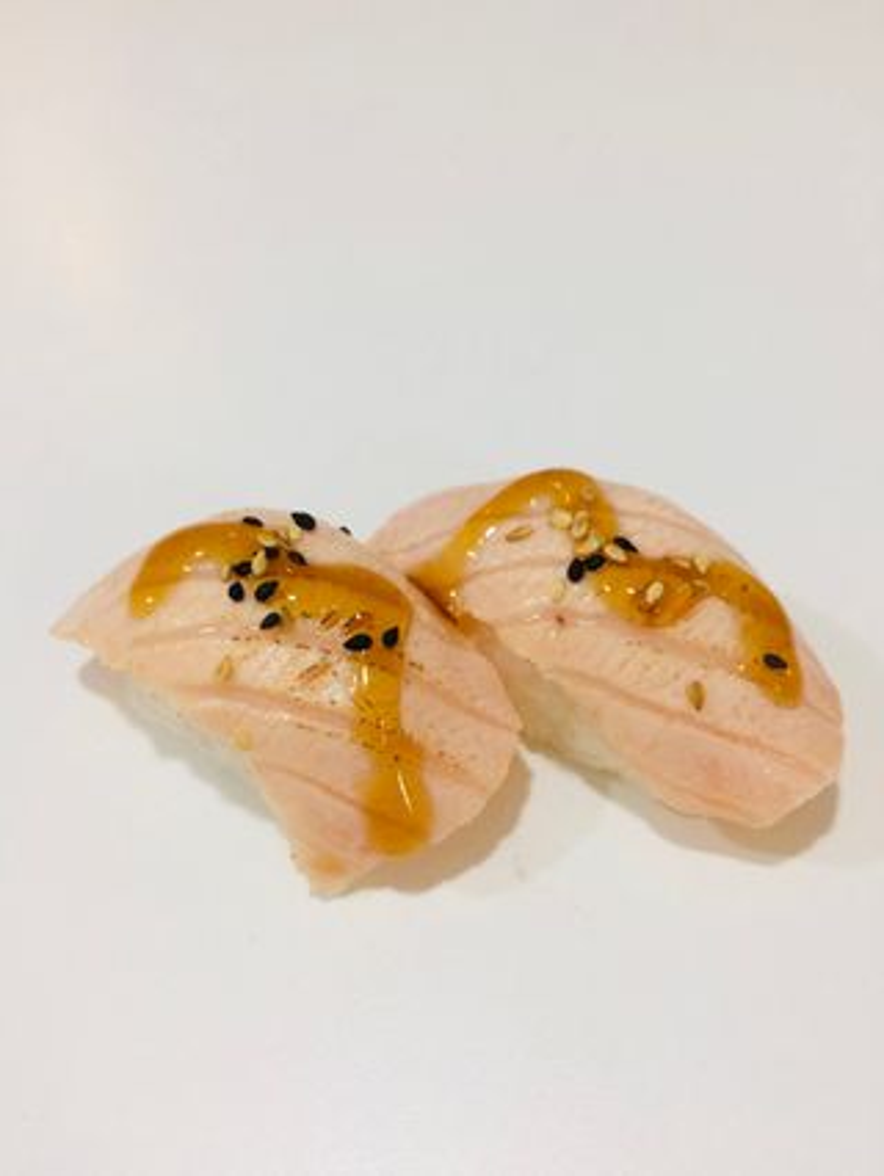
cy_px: 588
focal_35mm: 29
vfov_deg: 61.6
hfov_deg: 48.3
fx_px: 986
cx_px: 442
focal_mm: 4.15
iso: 50
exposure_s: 1/33
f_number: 2.2
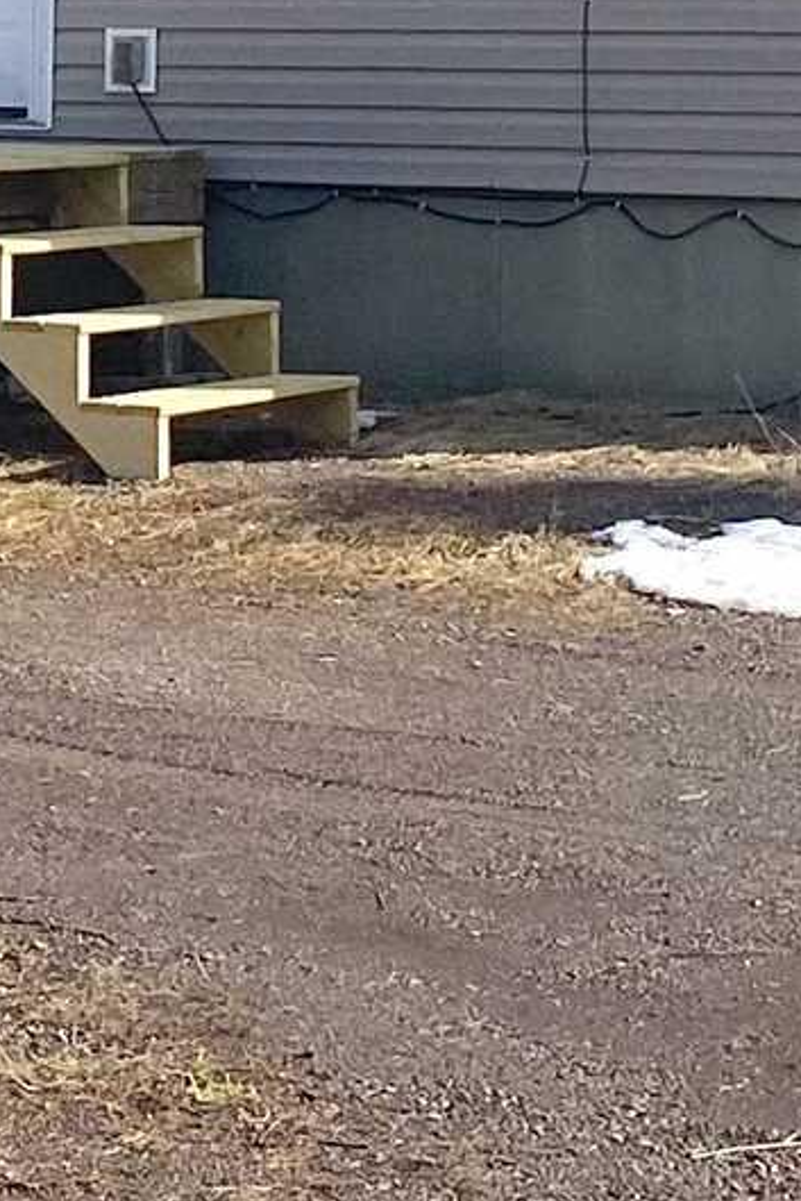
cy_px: -465
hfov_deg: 8.7
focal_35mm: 157
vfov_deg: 12.6
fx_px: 5236
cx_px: 338
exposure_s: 1/3846
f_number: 1.8
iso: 32
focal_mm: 4.25
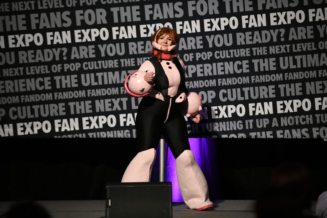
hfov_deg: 11.7
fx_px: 1589
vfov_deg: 7.8
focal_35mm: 175
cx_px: 164
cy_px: 109
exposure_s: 1/200
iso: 2000
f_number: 3.2
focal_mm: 175
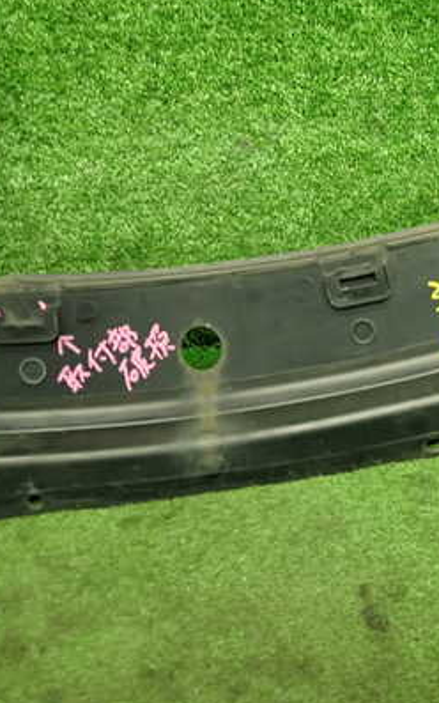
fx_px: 766
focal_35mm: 40
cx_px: 395
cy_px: 319
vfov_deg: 49.2
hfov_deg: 30.6
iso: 200
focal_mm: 4.5
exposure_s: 1/30
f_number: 2
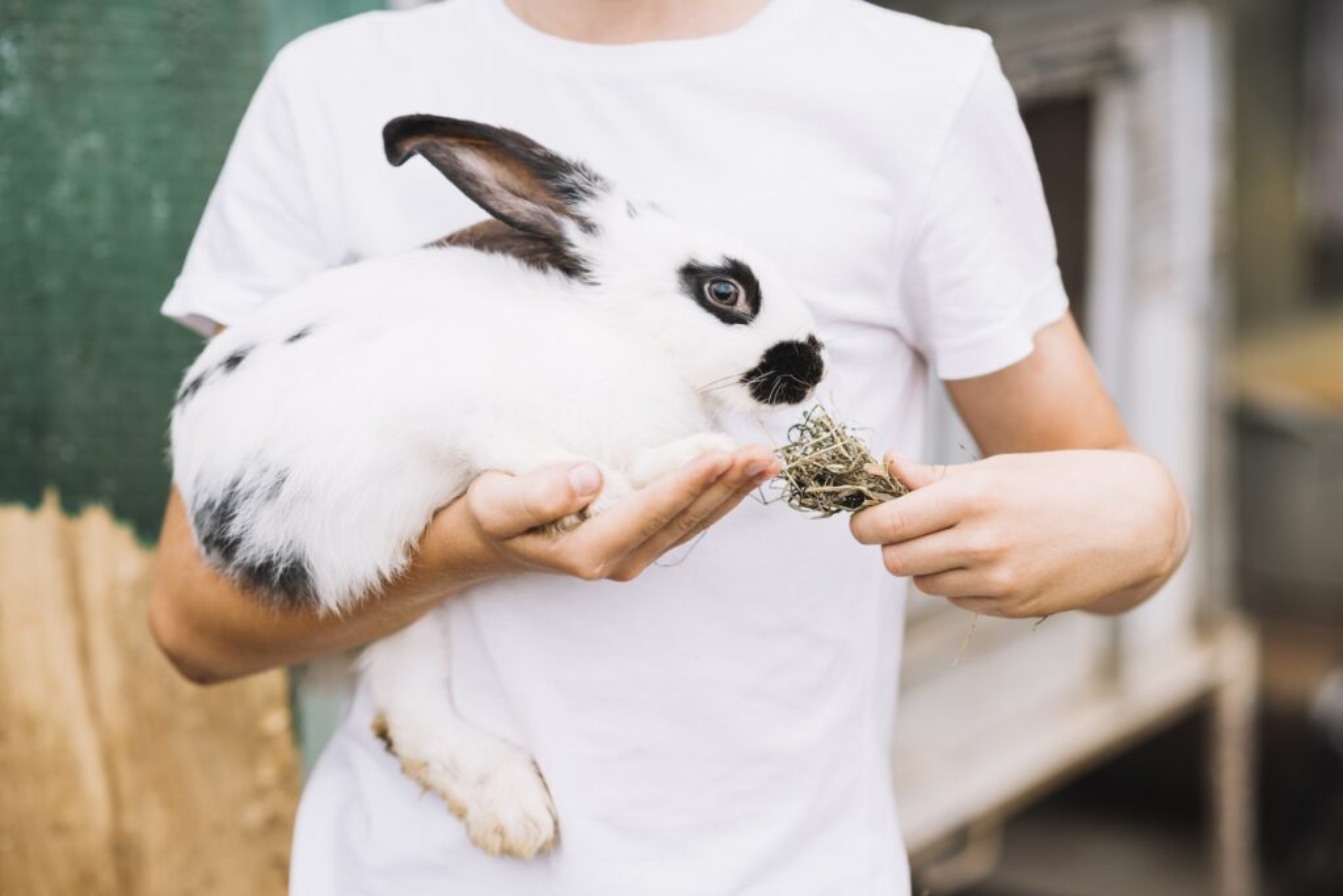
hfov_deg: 23.9
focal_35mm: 85
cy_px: 448
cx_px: 672
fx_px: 3171
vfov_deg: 16.1
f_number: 2.5
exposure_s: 1/400
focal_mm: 85
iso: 64
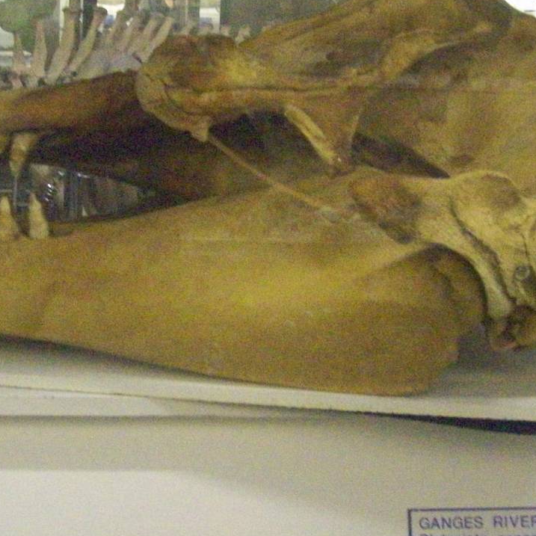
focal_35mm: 71
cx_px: 150
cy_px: 213
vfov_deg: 24.3
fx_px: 1244
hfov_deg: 24.1
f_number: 2.7
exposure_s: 1/41.1
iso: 800
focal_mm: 6
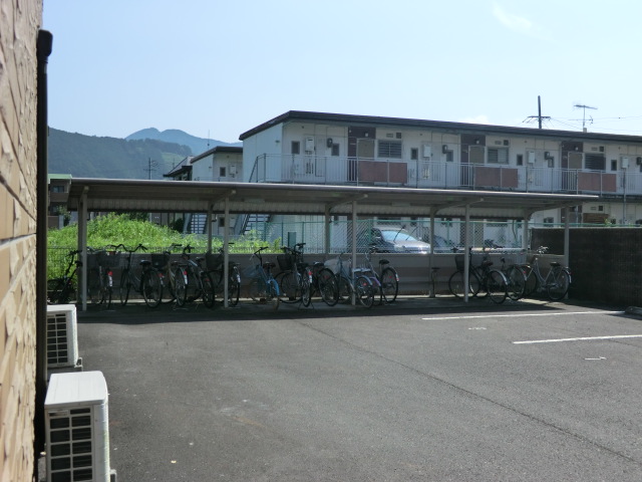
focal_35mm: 40
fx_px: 742
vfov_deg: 36.0
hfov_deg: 46.8
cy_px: 241
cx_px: 321
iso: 80
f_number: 3.8
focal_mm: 7.1
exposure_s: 1/1000
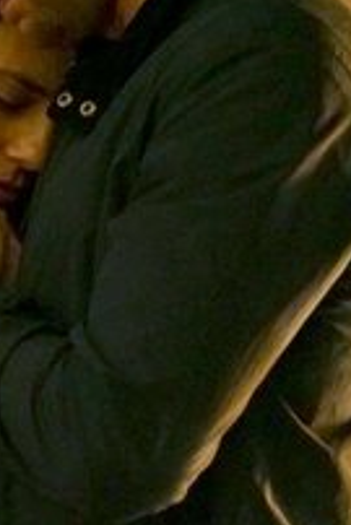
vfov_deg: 3.5
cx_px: -125
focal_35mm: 597
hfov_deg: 2.3
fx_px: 8716
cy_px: 246
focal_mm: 151
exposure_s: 1/40
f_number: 2.8
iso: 10000
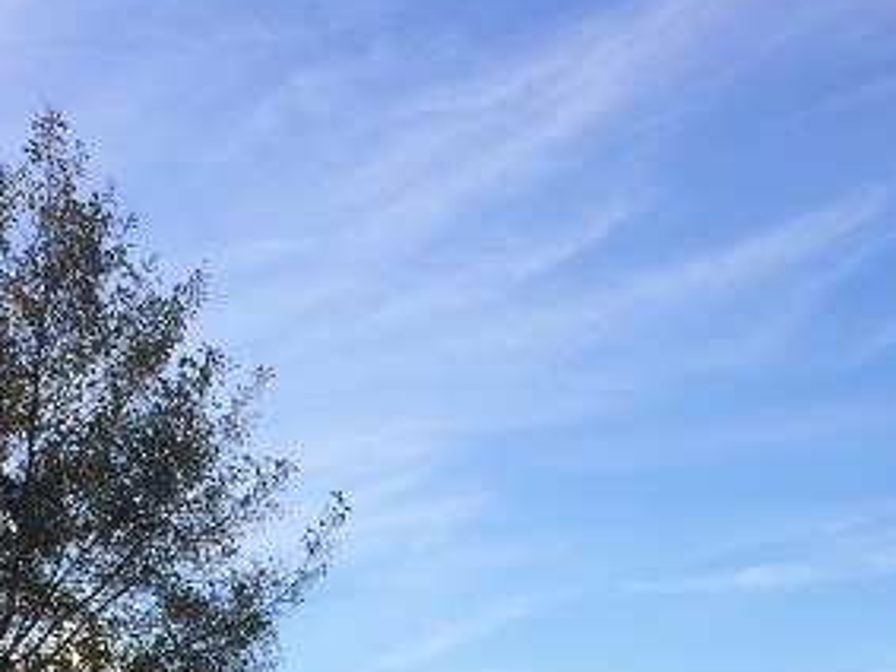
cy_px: 910
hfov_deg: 23.8
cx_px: 532
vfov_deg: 16.8
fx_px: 2122
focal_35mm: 82
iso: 32
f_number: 2.2
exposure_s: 1/1368
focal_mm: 4.15
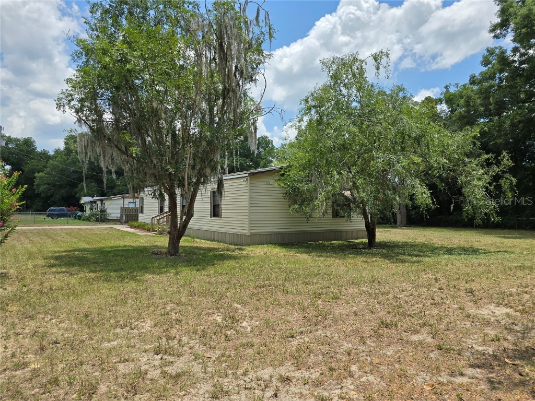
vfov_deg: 58.9
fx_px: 355
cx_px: 268
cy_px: 200
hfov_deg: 73.9
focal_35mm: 23
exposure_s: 1/895
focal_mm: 6.3
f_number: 1.7
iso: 12
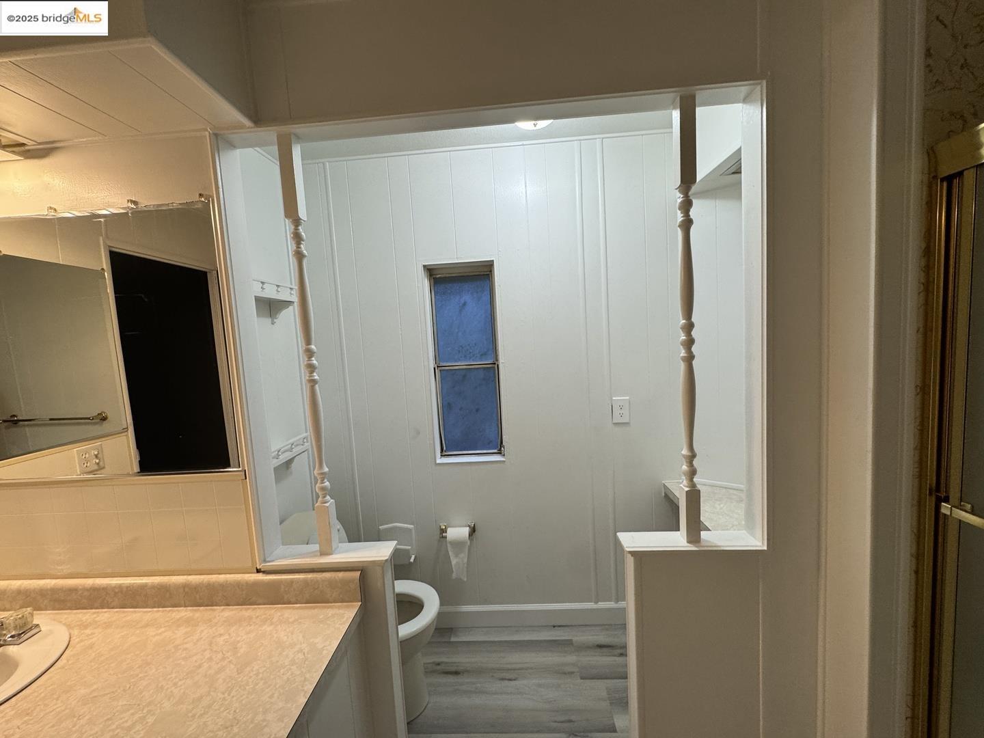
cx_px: 492
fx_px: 398
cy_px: 369
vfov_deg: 85.7
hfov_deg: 102.1
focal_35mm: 14
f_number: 2.2
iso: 160
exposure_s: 1/120
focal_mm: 2.22
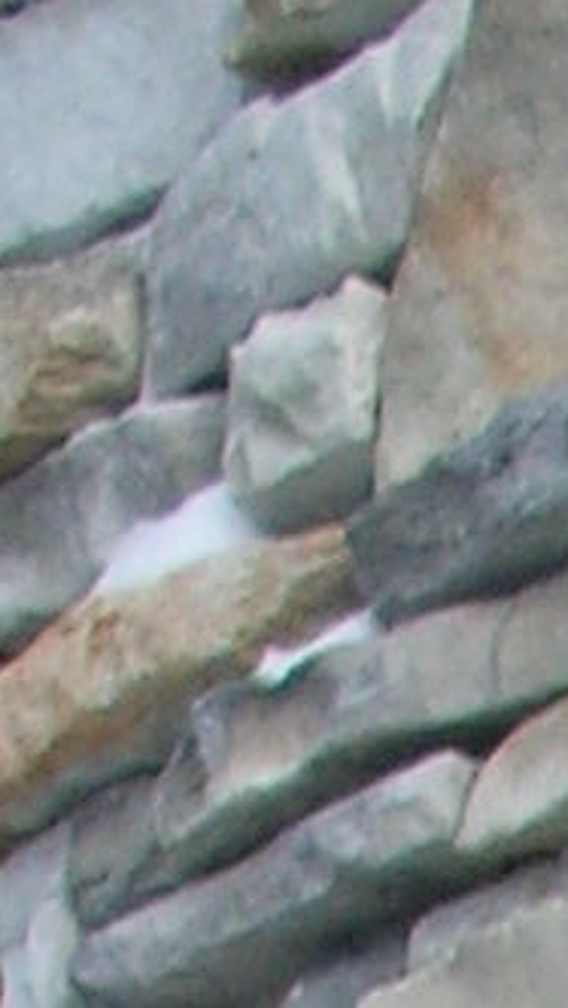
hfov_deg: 3.9
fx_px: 7971
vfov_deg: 6.3
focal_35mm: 298
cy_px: 3571
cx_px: 1895
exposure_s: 1/56.7
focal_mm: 5.8
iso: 50
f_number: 8.5
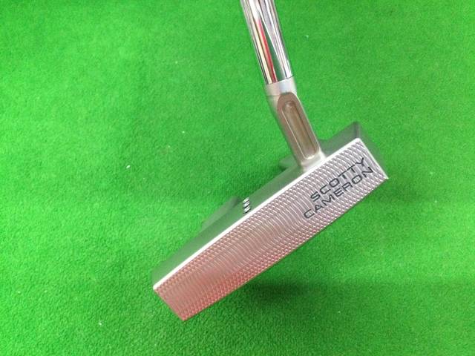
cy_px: 178
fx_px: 425
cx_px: 238
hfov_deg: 58.4
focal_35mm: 31
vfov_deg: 45.4
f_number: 2.4
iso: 200
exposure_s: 1/30
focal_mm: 3.3
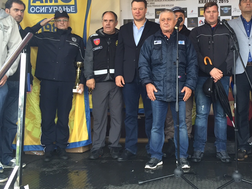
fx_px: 313
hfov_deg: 43.4
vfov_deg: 33.3
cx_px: 164
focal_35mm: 43
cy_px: 61
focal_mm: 4.15
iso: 40
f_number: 2.2
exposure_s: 1/33
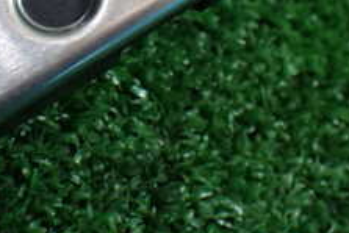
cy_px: -36
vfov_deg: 15.8
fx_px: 815
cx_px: 77
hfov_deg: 23.9
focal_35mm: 84
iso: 400
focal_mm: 5.4
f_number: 2.3
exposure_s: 1/125
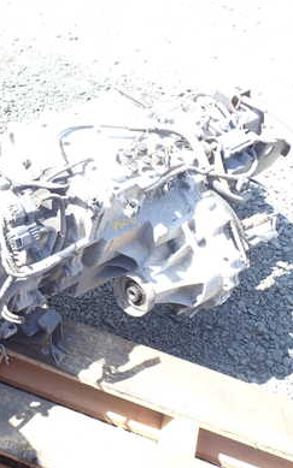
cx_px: -7
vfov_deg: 41.0
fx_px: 626
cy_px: 259
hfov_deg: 25.0
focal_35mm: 49
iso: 100
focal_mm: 5.4
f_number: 3.2
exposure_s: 1/100
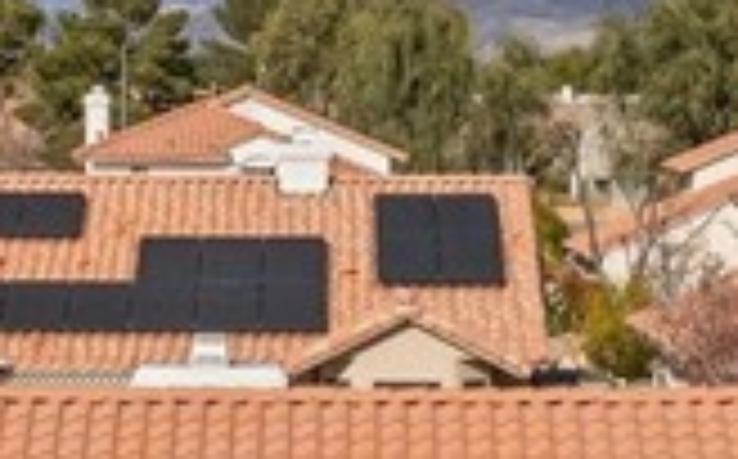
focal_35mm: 159
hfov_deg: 13.2
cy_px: 142
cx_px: 304
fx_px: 3194
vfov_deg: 8.2
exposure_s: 1/3200
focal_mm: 12.29
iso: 100
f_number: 2.8
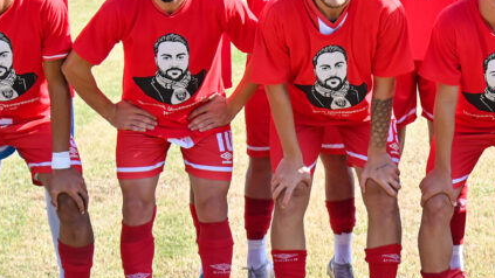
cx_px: 397
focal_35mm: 116
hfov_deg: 18.3
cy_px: 18
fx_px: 1523
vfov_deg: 10.4
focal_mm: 40
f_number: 4.5
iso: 100
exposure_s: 1/500
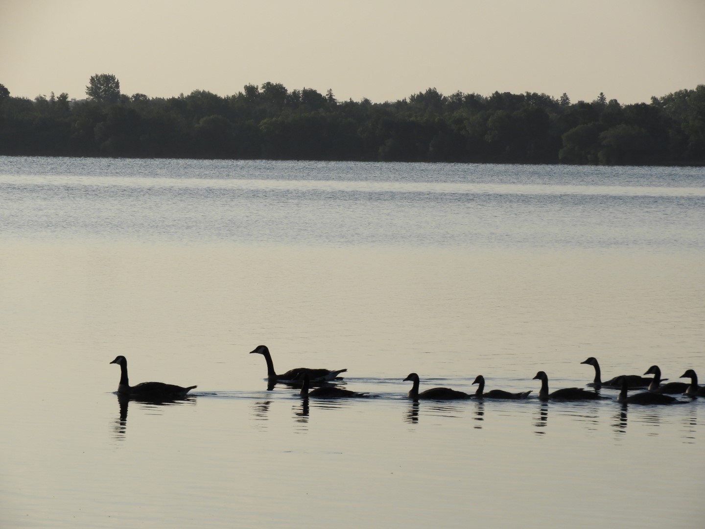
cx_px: 352
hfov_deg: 6.6
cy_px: 264
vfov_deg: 5.0
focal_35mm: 300
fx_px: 6110
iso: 100
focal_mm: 53.7
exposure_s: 1/800
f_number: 5.5
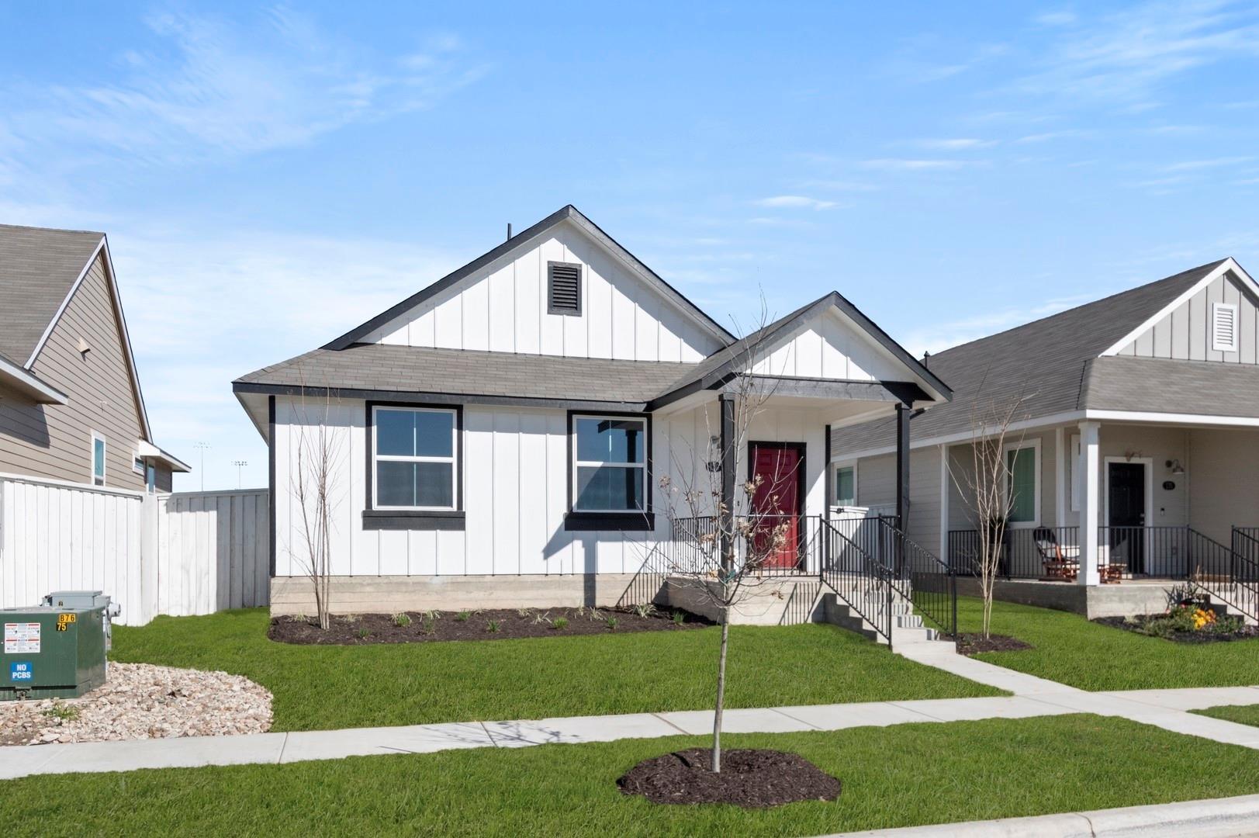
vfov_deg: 36.8
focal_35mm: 36
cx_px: 630
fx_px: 1258
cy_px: 419
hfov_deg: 53.2
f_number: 8
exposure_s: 1/1000
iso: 400
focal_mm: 24
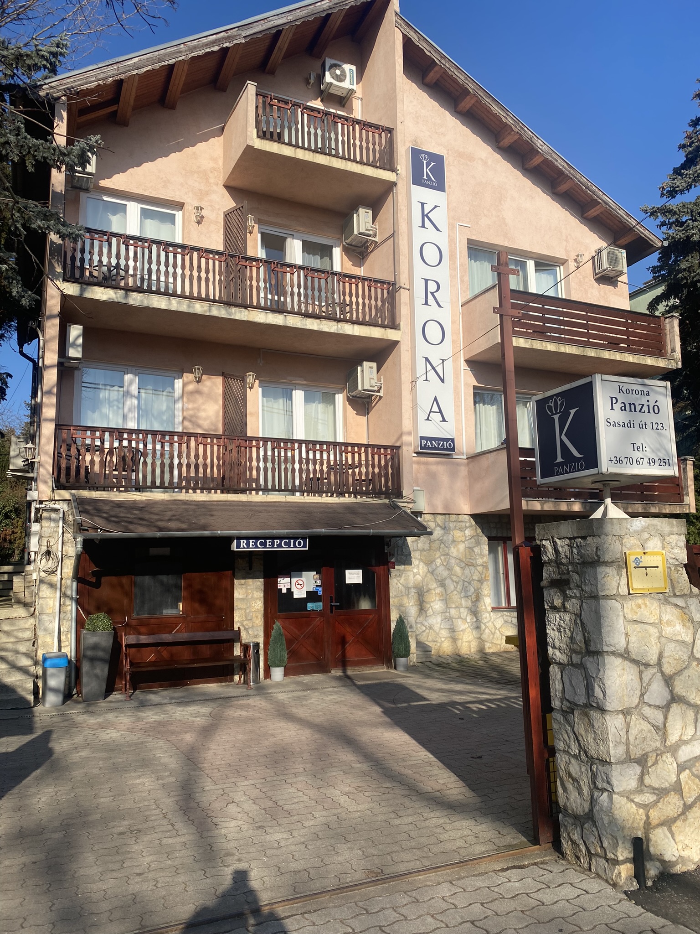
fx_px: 701
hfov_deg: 53.1
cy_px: 467
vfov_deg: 67.3
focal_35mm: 26
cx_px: 350
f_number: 1.8
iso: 32
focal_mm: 4.25
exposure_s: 1/3125
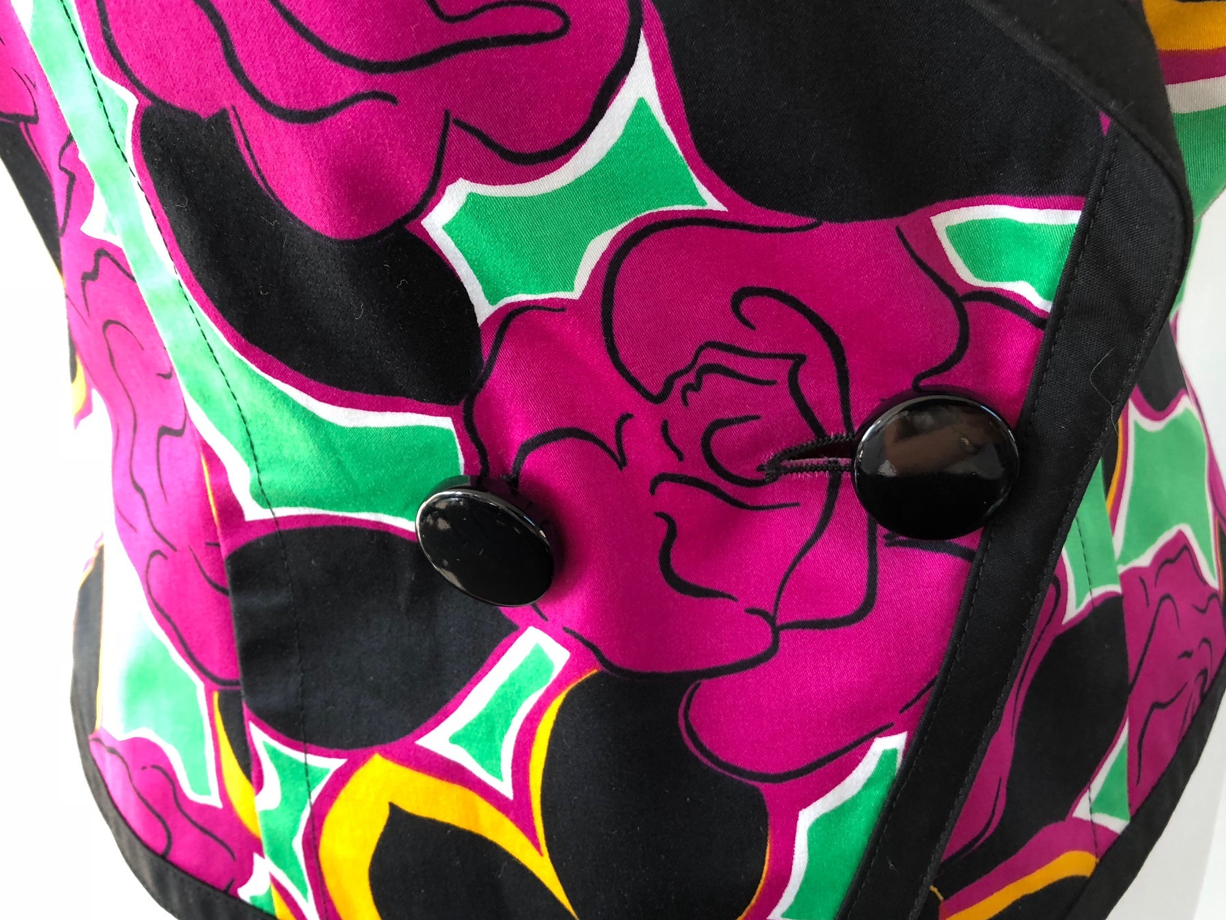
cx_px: 589
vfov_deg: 45.4
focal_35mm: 31
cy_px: 451
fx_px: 1098
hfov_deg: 58.3
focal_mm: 3.99
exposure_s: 1/30
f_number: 1.8
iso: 25
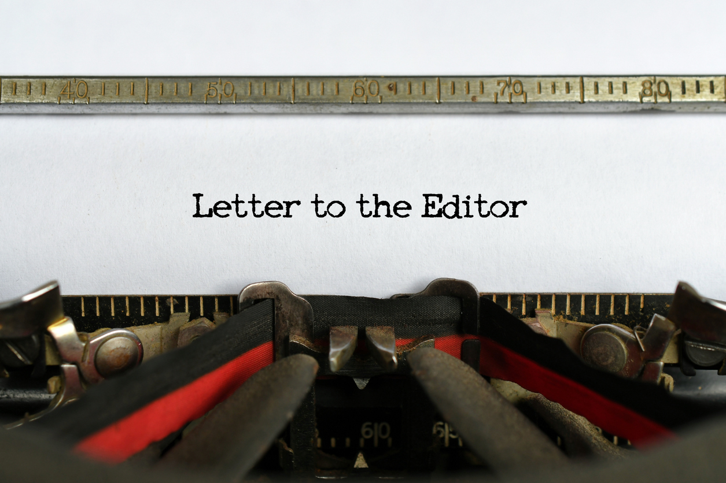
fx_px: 1210
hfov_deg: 33.4
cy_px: 242
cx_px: 363
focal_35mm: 60
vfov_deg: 22.6
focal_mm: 40
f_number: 7.1
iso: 320
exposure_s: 1/60
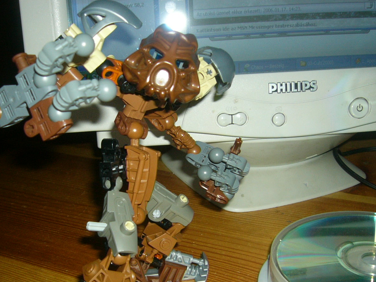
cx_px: 163
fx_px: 511
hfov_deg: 40.3
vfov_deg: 30.8
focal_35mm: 47
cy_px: 172
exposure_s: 1/60
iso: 100
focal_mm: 5.8
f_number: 2.8
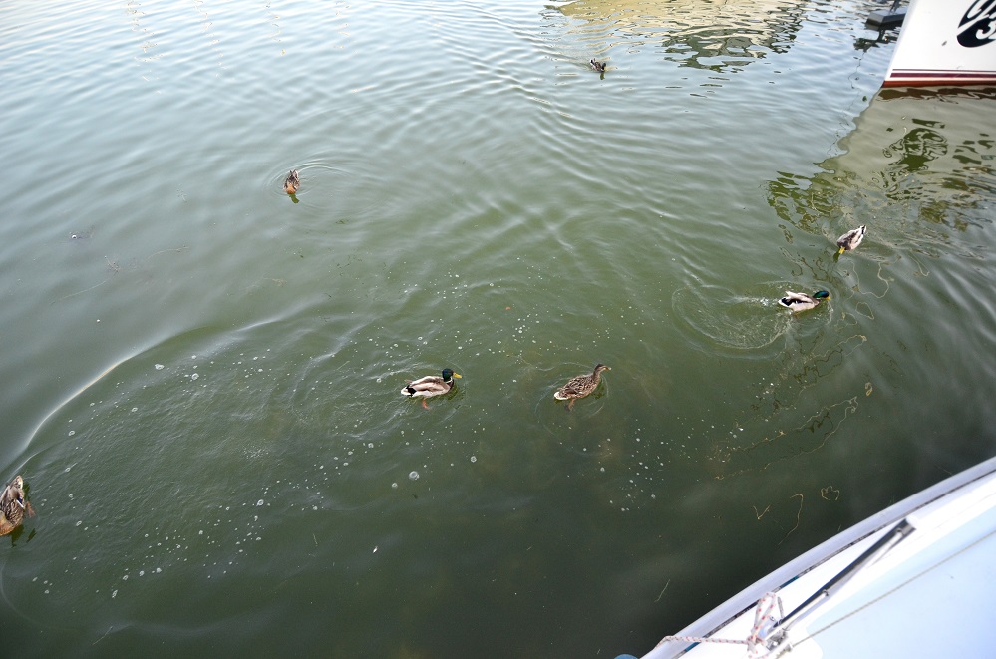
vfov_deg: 67.1
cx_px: 498
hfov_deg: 90.1
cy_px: 330
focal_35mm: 18
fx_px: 497
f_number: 4
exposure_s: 1/500
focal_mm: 12
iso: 560
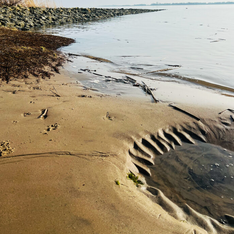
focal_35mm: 34
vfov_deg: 47.5
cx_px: 117
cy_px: 75
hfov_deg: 48.5
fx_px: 260
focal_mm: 5.7
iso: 50
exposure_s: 1/5319
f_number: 1.5
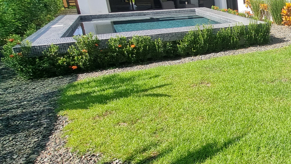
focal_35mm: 34
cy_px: 58
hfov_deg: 44.0
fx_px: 262
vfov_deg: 34.4
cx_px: 323
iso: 50
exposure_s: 1/1076
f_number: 2.2
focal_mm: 1.74
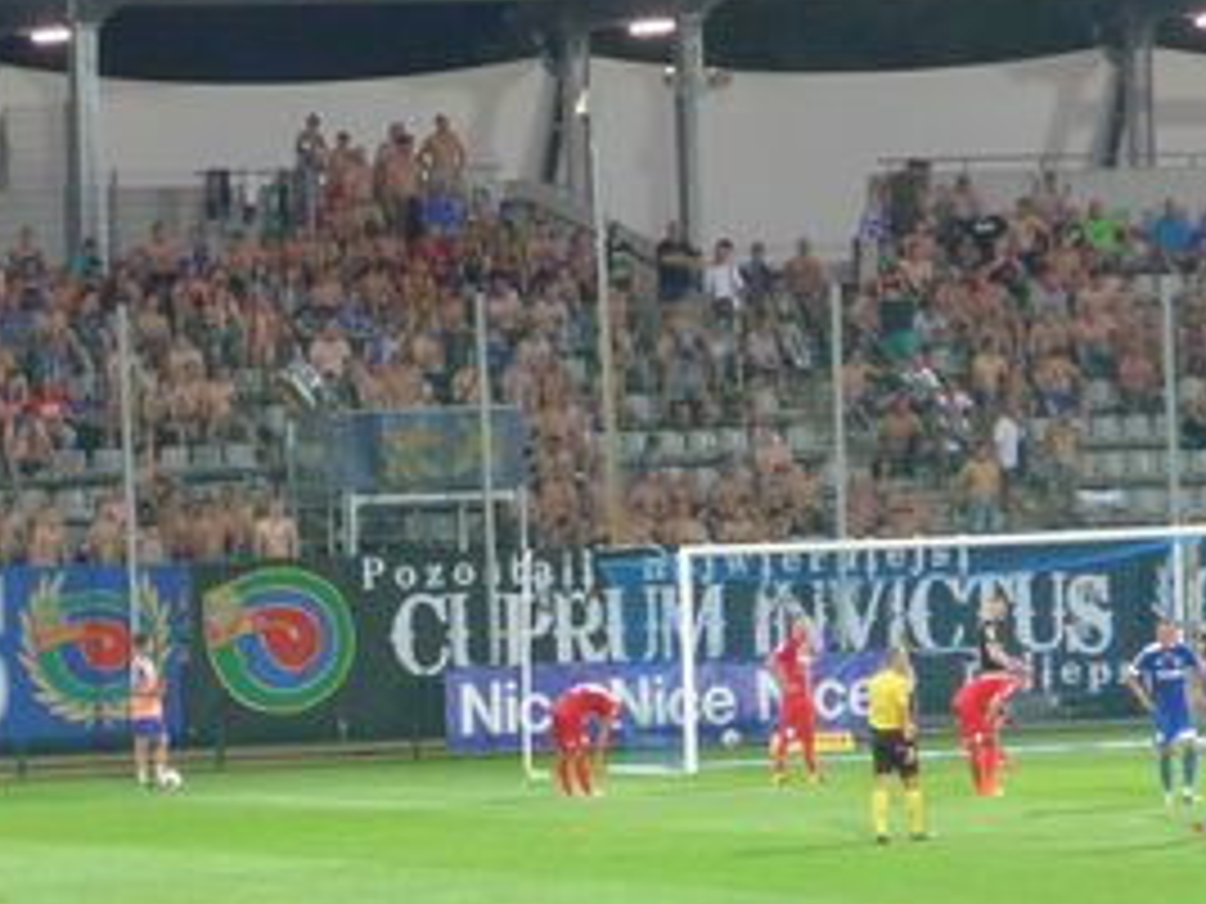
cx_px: 360
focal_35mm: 281
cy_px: 353
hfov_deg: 7.0
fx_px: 9790
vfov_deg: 5.3
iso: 800
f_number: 5.3
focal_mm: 25.7
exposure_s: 1/40
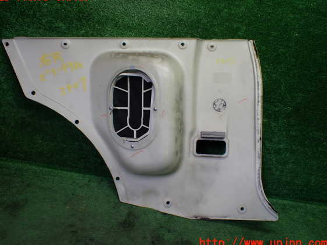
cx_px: 156
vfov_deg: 44.1
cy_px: 120
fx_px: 302
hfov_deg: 56.8
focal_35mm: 32
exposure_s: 1/125
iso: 200
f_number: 2.3
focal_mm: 5.4
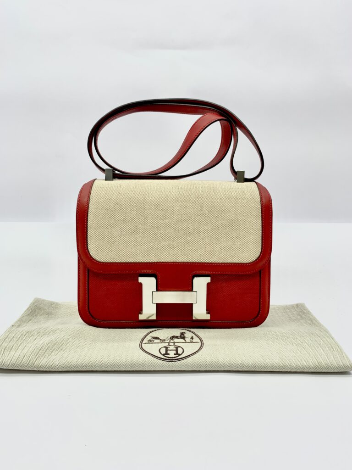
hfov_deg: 53.1
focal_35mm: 26
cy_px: 235
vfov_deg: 67.3
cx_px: 176
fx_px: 353
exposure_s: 1/137
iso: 25
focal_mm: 4.25
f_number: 1.8
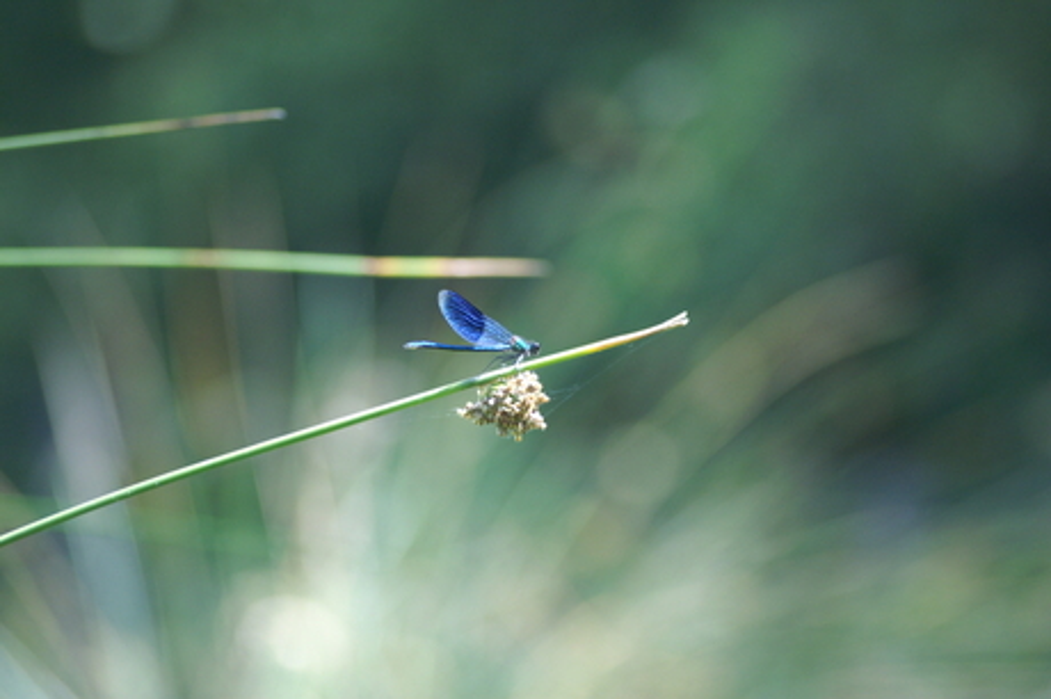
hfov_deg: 6.9
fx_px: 8752
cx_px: 526
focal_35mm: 300
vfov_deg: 4.6
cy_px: 350
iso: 800
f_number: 5.6
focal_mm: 200
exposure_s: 1/100
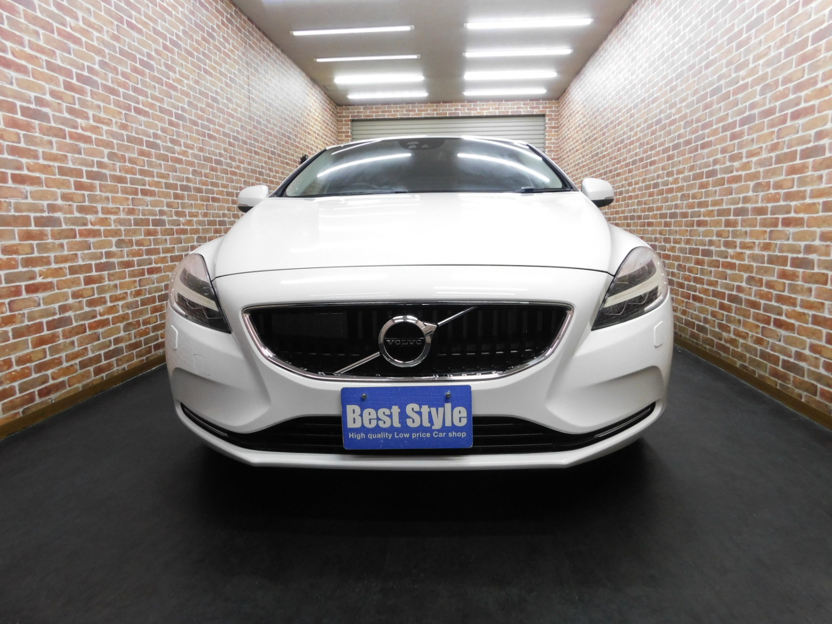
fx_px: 553
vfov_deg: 58.9
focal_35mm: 23
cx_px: 416
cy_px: 312
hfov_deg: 73.9
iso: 250
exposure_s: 1/30
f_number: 3
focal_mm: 4
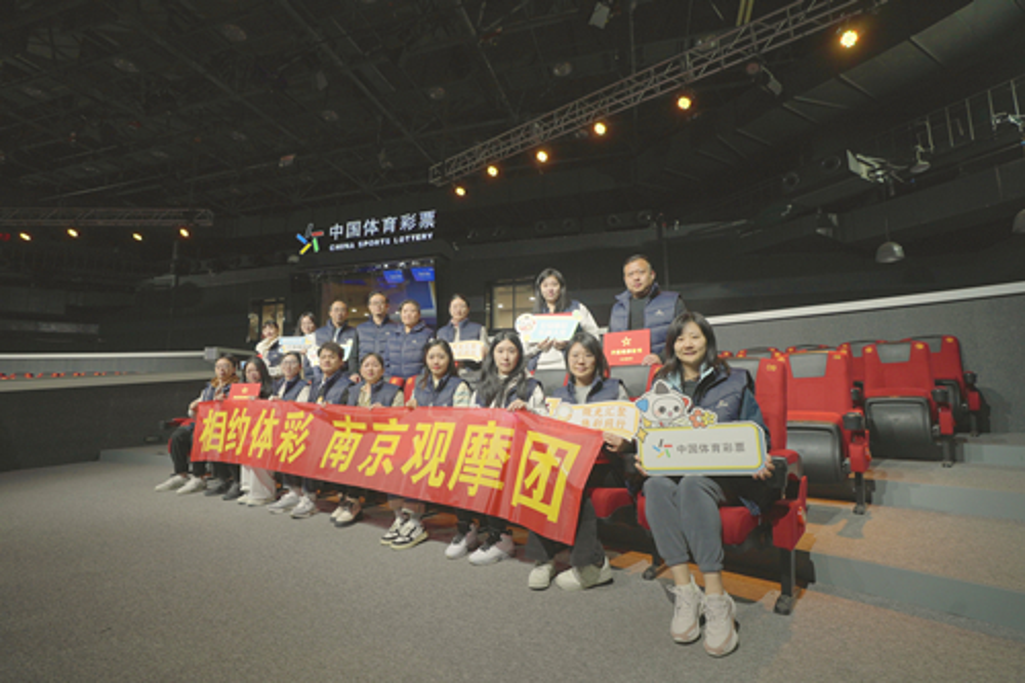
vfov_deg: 73.7
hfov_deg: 96.8
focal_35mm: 16
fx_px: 455
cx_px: 512
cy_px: 342
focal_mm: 16
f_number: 4.5
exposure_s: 1/50
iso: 800
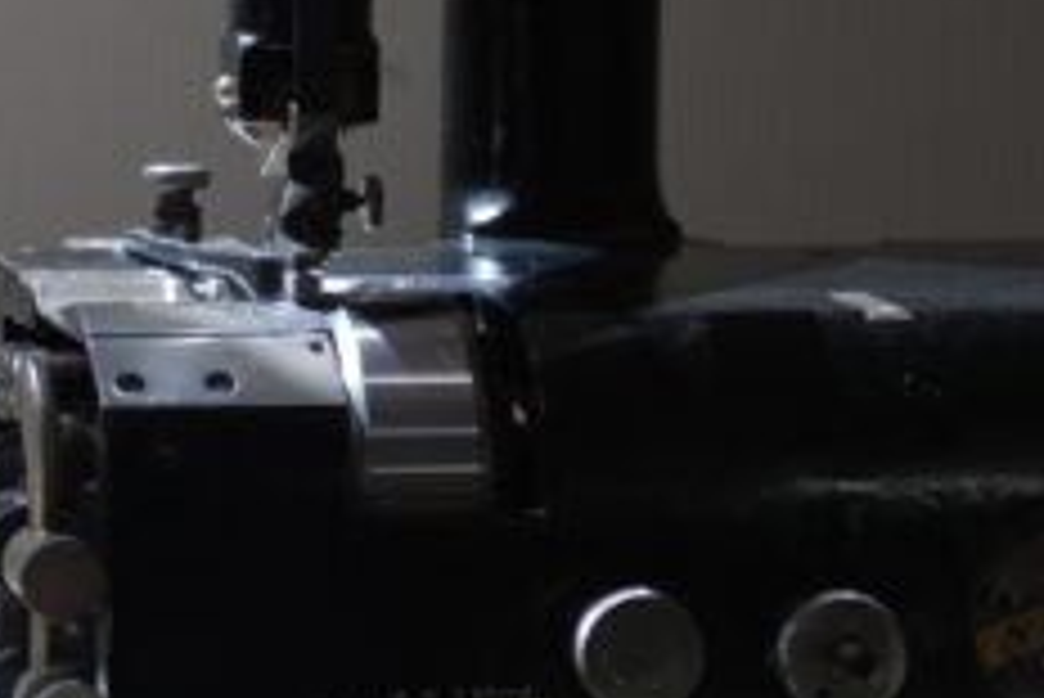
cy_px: 151
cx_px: -225
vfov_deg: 5.9
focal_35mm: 231
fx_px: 6715
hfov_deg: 8.8
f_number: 5.6
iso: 200
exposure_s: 1/100
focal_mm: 55
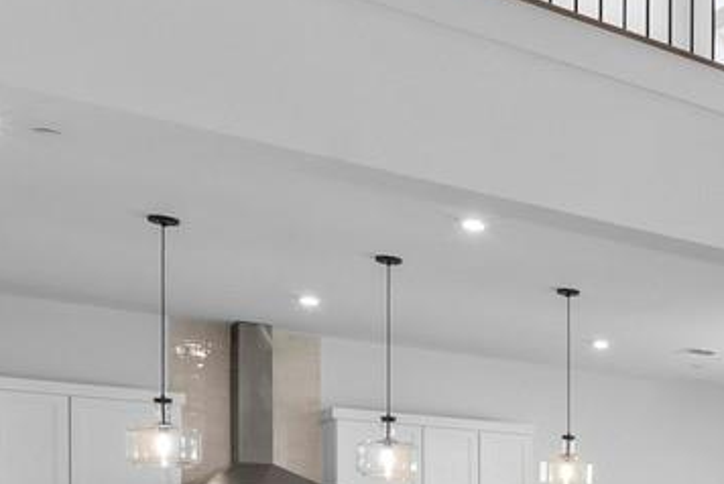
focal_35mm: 59
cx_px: 1054
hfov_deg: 26.1
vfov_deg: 21.4
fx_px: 1187
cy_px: 584
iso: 400
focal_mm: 13
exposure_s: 1/4
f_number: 11
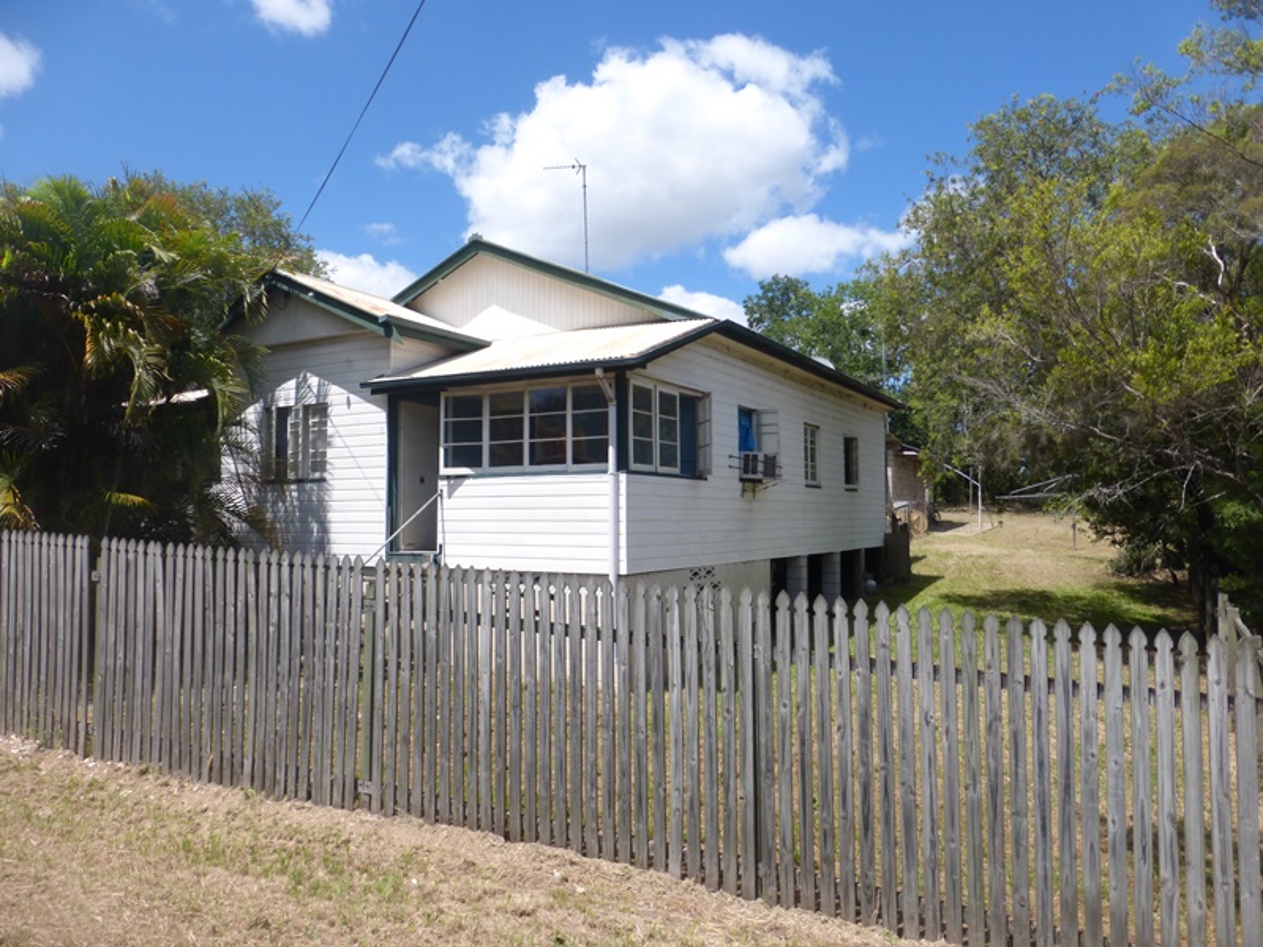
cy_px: 474
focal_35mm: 24
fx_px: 876
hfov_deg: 71.6
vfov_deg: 56.8
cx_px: 632
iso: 100
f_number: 4
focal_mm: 4.3
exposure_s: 1/800
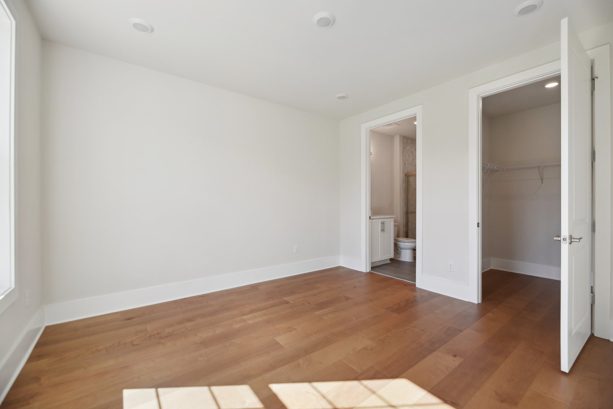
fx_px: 238
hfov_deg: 104.2
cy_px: 204
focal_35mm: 14
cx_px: 306
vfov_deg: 81.2
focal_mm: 14
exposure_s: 1/200
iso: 400
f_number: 7.1
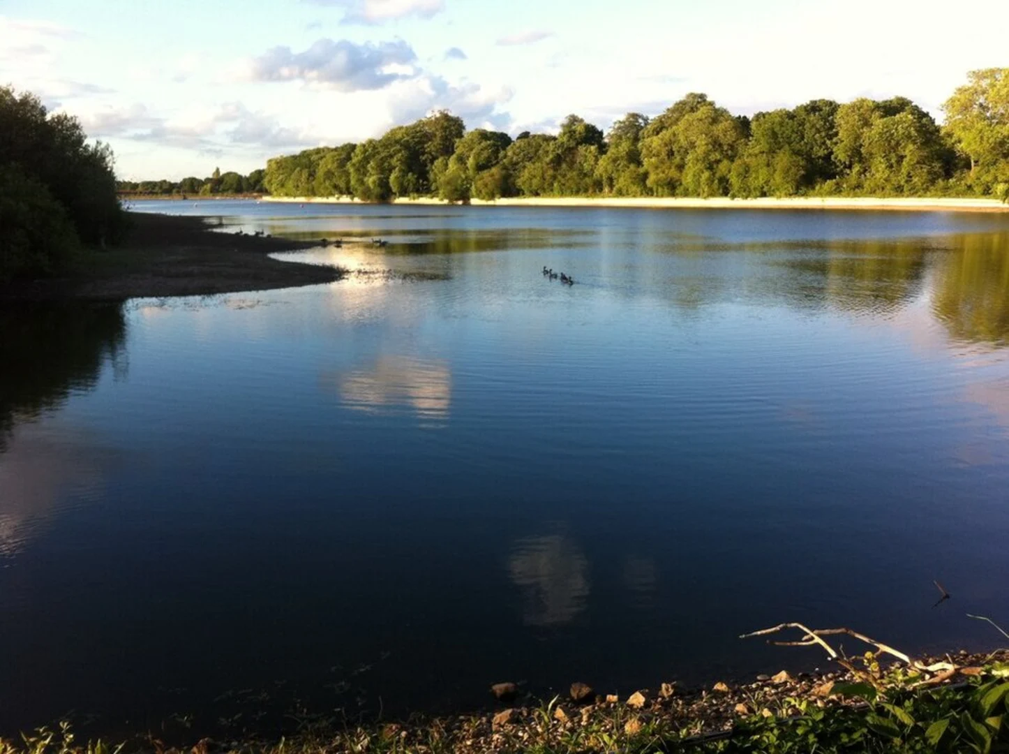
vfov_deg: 40.6
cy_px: 377
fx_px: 1019
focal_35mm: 35
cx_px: 504
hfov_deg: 52.7
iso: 80
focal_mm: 3.85
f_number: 2.8
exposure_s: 1/296
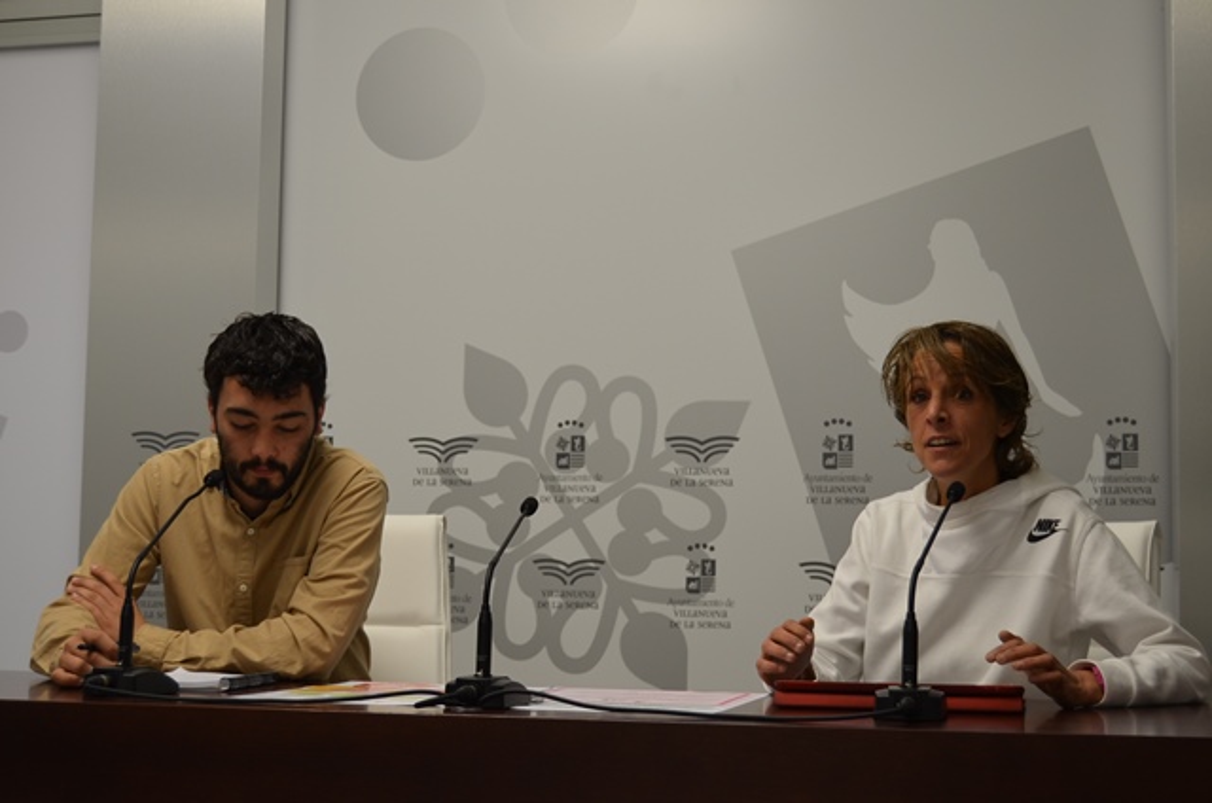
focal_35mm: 52
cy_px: 402
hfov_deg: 37.9
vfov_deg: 25.6
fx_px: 1764
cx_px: 606
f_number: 4.5
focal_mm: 35
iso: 400
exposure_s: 1/80
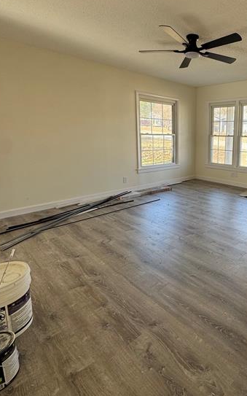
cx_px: 199
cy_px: 176
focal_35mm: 21
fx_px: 226
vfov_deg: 82.0
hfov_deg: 53.3
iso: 80
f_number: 2.2
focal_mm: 2.22
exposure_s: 1/99
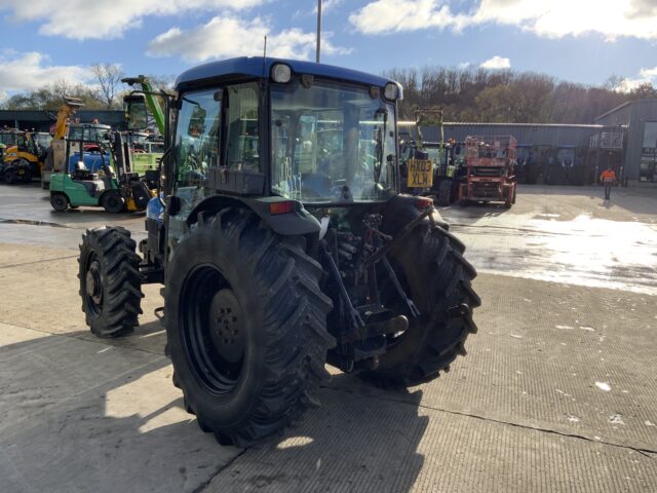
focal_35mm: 29
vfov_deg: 48.2
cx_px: 328
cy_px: 246
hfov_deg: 61.7
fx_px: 550
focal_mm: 3
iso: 16
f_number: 1.8
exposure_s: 1/1250
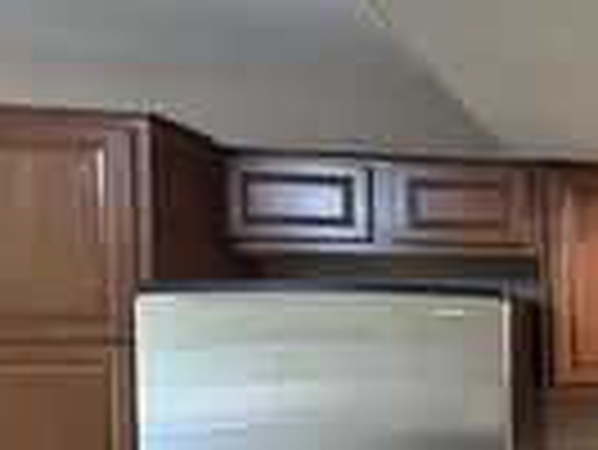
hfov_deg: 29.7
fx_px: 778
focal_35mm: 45
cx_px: 848
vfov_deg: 31.5
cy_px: 351
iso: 400
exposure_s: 1/60
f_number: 2.2
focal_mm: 2.22
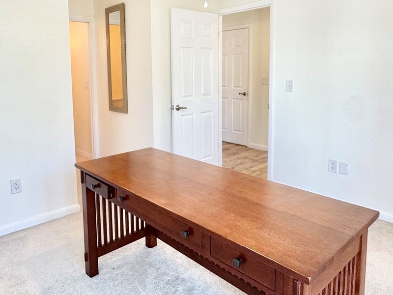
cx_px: 170
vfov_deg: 49.0
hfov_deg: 63.2
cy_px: 103
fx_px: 318
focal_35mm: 28
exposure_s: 1/120
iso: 160
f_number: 2.2
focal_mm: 2.22
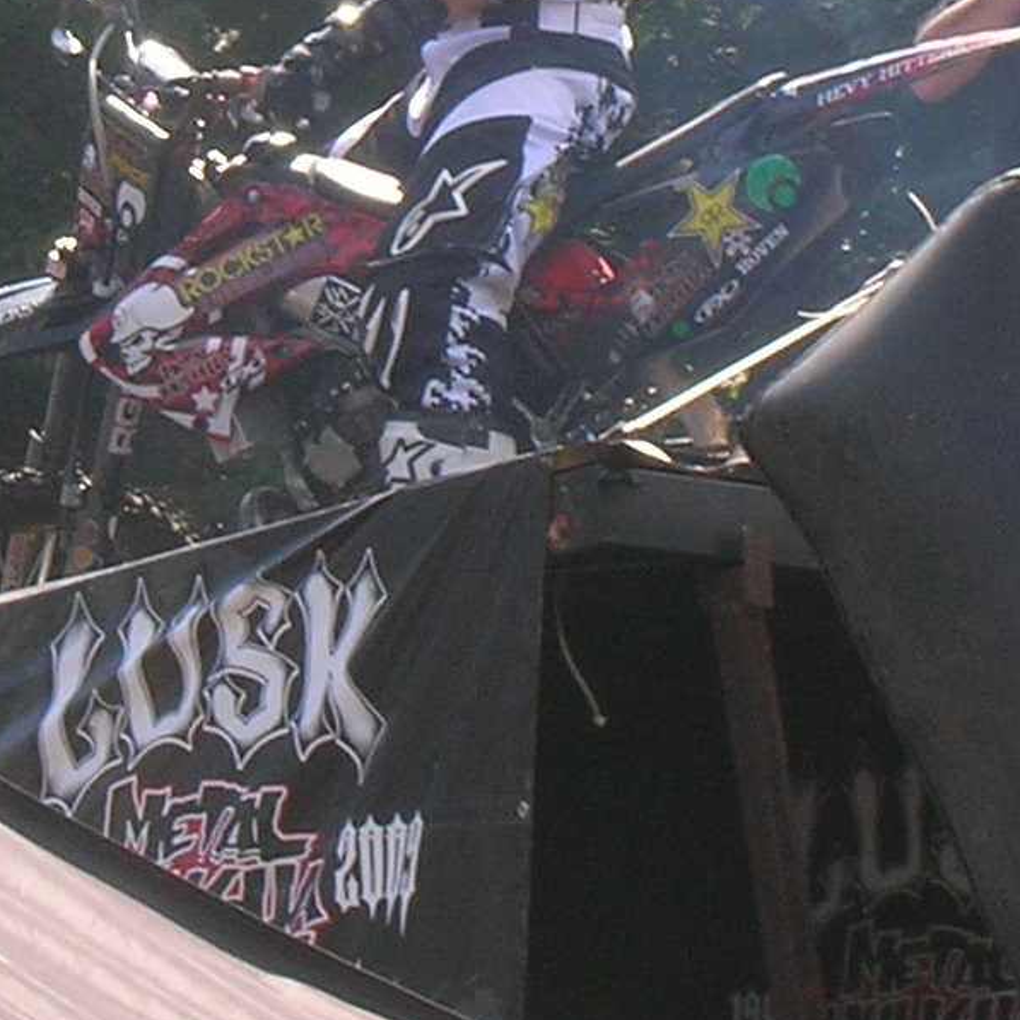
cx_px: 379
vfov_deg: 5.1
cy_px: 44
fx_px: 11501
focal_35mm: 345
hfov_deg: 5.1
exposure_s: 1/64.1
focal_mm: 17.1
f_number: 8.2
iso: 50
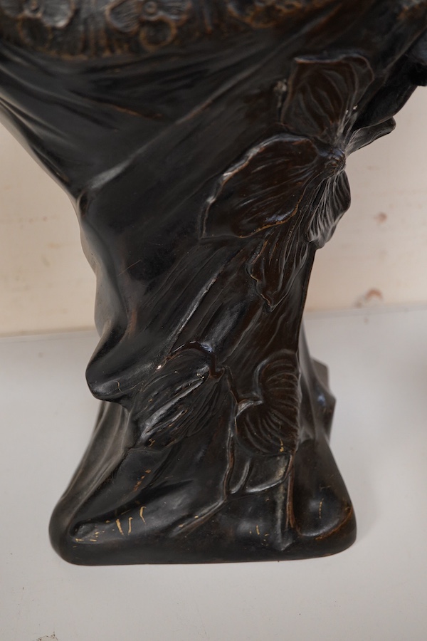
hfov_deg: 29.9
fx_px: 801
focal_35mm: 45
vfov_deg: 43.6
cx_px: 214
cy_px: 320
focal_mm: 30
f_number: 3.5
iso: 1250
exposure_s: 1/125
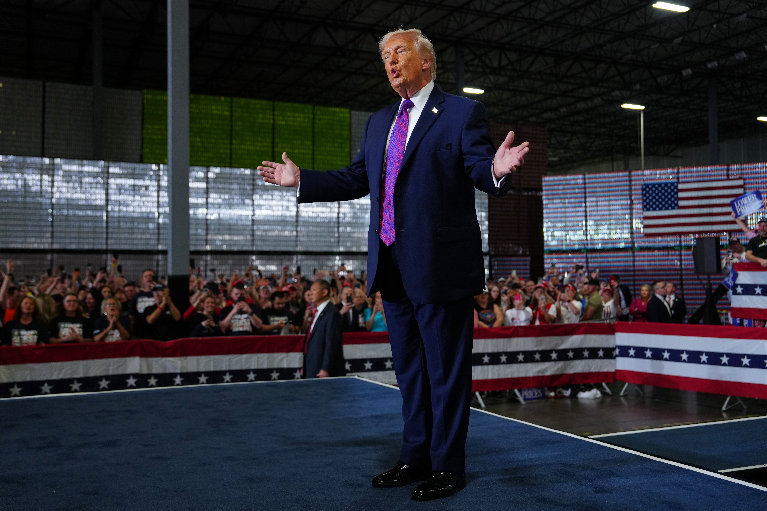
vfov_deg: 37.9
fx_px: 746
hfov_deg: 54.4
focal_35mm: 35
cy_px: 256
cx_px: 384
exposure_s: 1/500
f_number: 2.8
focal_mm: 35
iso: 1250
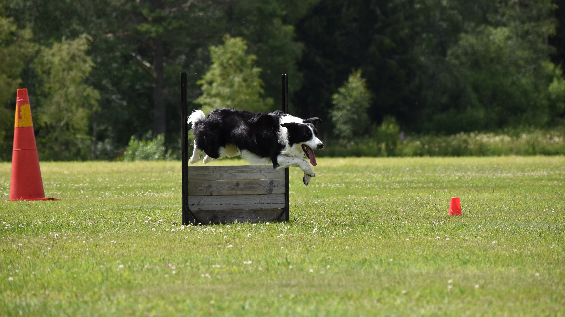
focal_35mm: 292
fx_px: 4367
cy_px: 134
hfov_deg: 7.4
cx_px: 283
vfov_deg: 4.2
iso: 400
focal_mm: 185
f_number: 7.1
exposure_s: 1/1600
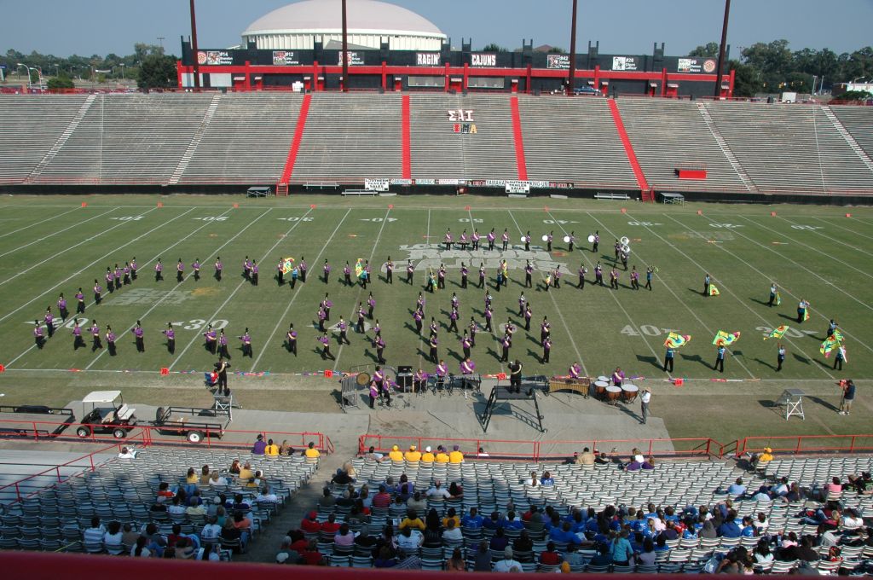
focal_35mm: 30
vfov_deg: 43.5
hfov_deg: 62.0
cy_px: 290
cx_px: 436
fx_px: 727
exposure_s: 1/320
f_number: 10
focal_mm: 20
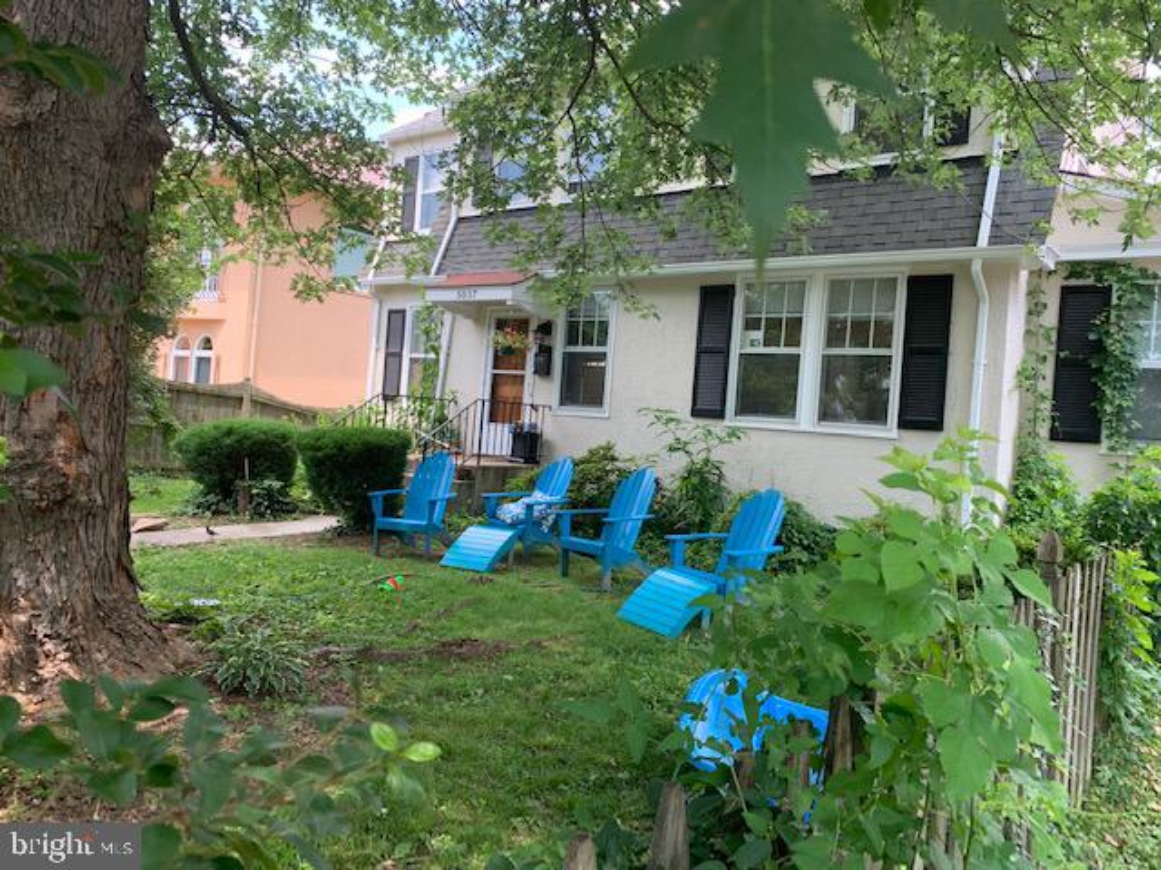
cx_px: 580
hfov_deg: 67.3
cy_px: 435
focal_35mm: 26
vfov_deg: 53.1
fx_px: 872
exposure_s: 1/164
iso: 25
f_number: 1.8
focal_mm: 4.25
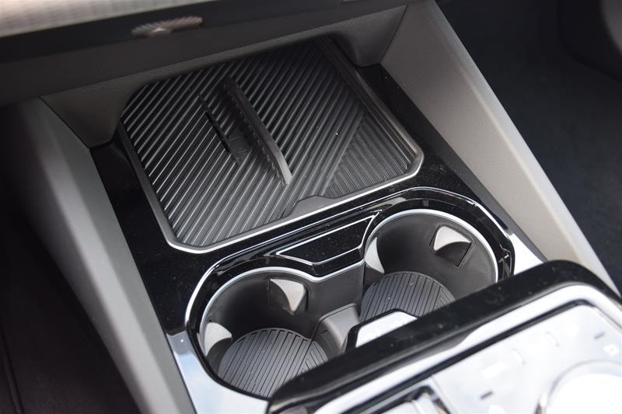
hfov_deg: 49.6
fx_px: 674
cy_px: 207
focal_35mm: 39
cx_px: 311
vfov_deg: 34.2
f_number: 3.8
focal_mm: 26
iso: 1000
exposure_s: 1/60
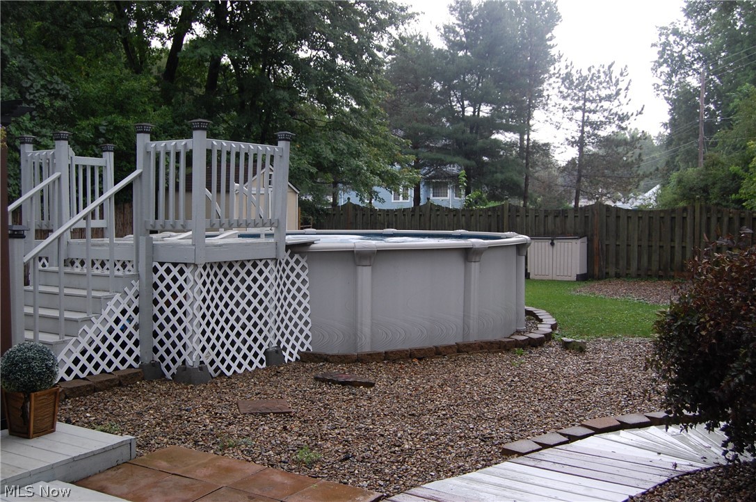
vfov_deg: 36.8
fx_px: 755
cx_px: 378
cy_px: 251
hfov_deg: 53.2
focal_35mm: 36
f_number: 5.6
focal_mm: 24
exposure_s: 1/125
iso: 400
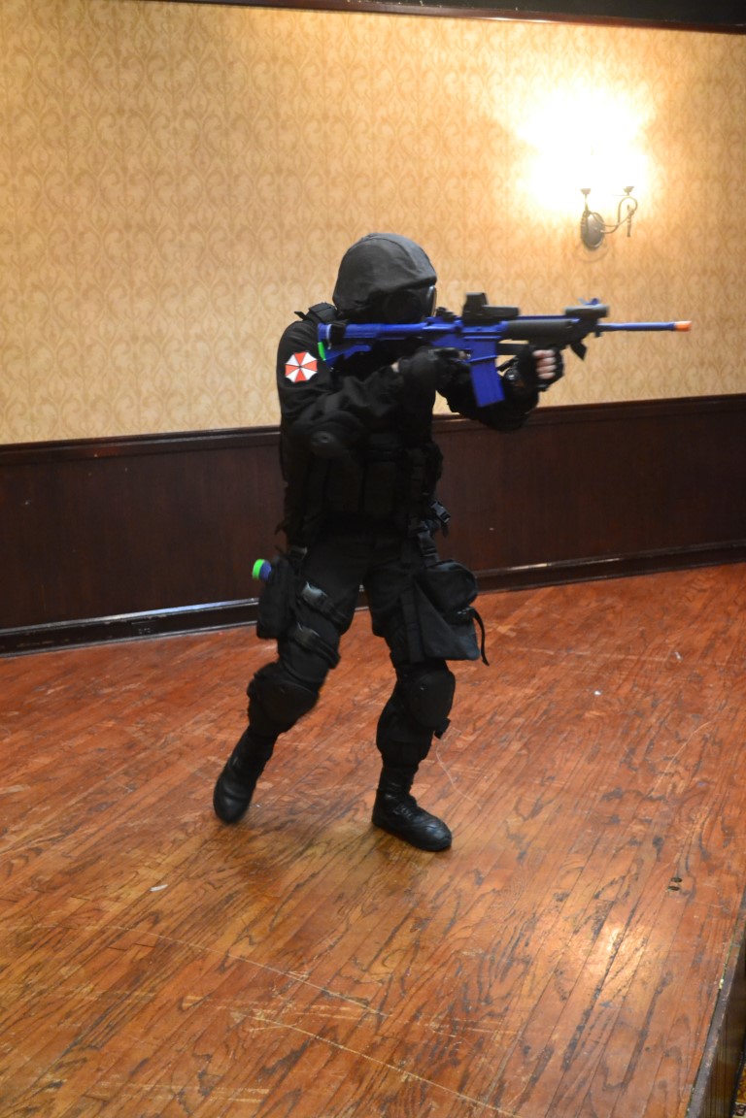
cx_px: 373
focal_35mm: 44
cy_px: 559
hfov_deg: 30.8
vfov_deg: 45.0
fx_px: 1352
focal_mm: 29
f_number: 4.5
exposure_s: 1/20
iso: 3200
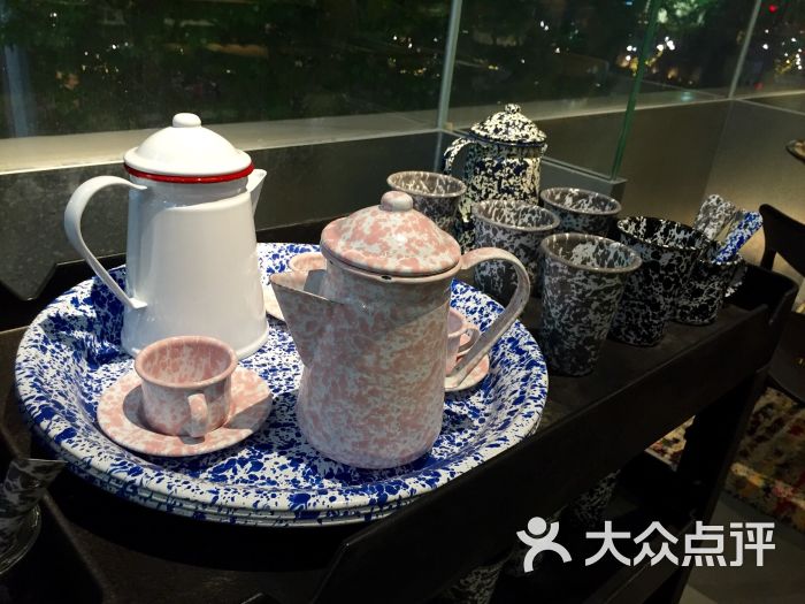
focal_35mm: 29
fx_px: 674
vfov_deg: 48.2
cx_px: 402
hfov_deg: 61.7
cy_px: 302
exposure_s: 1/33
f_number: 2.2
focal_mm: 4.15
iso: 160
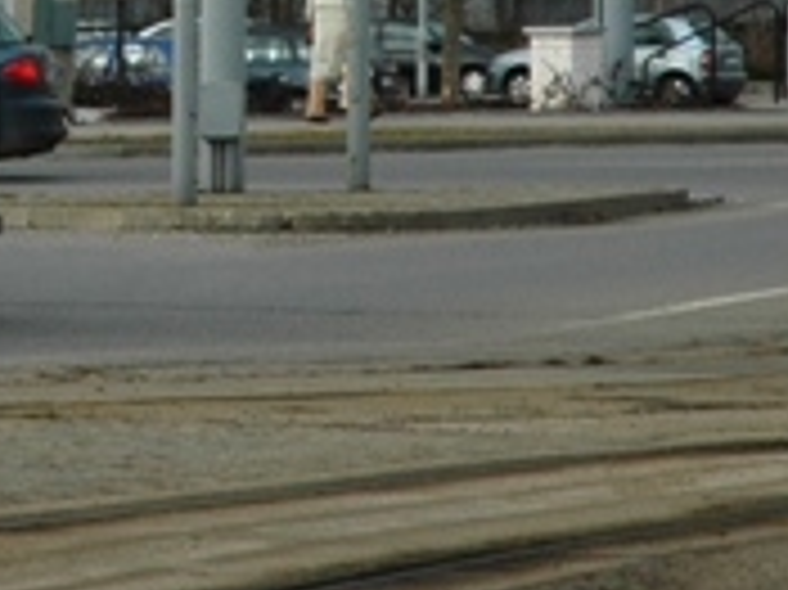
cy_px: -347
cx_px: -144
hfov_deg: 4.3
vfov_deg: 3.2
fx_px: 10510
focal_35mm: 462
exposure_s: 1/320
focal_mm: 70
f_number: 5
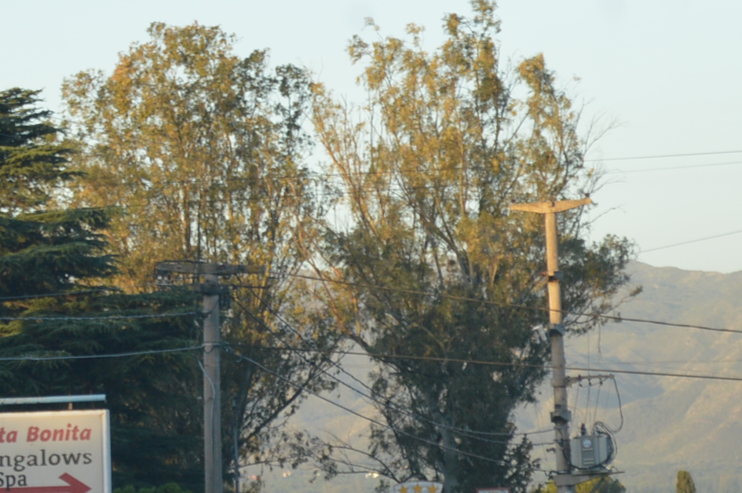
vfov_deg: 5.2
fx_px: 5407
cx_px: 221
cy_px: 282
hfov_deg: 7.8
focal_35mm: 263
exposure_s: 1/125
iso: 180
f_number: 5.6
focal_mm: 55
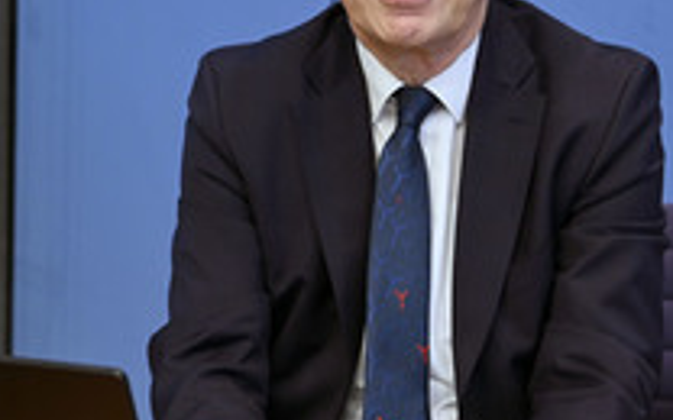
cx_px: 306
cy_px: 197
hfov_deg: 12.2
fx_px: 3155
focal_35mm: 172
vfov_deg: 7.6
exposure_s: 1/250
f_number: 6.3
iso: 3200
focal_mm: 78
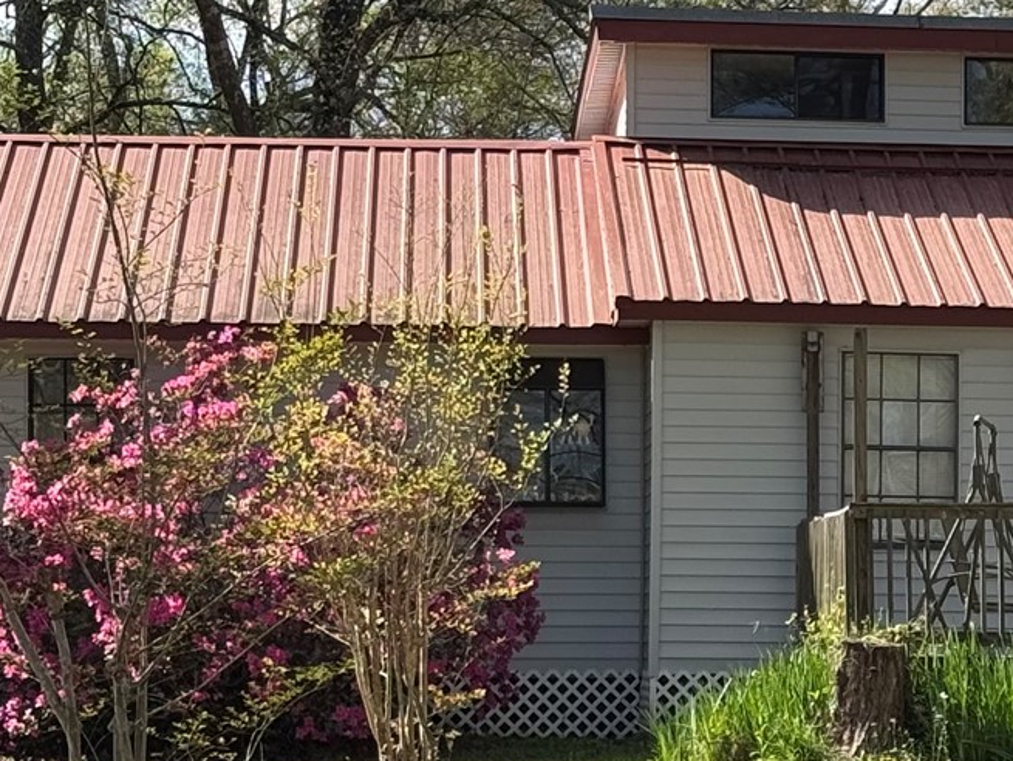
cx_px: 973
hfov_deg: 13.0
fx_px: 4392
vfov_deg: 9.9
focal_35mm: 150
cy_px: 529
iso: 64
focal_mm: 6.76
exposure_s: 1/1923
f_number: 1.78
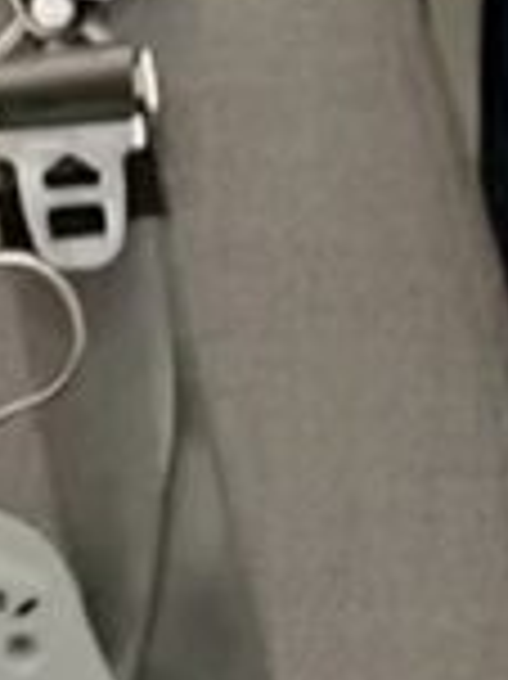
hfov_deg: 5.7
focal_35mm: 258
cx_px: -103
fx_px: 5055
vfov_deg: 7.0
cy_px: -1209
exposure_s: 1/54
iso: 200
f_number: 1.8
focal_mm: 4.25
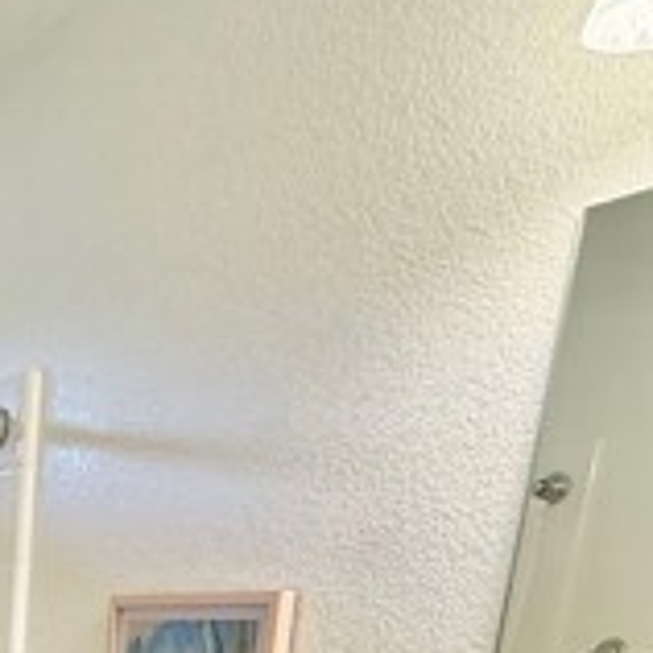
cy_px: 934
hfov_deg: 27.9
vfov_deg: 26.4
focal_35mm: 50
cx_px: -207
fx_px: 1067
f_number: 2.2
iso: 200
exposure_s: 1/120
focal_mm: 2.22
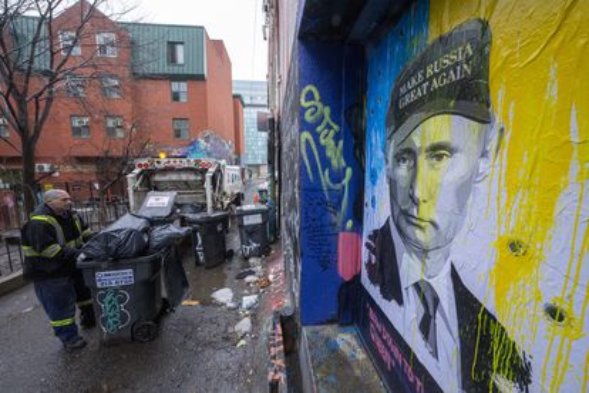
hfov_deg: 112.6
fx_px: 196
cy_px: 196
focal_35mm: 12
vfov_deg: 90.0
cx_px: 294
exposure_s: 1/160
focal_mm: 12
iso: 4000
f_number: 13
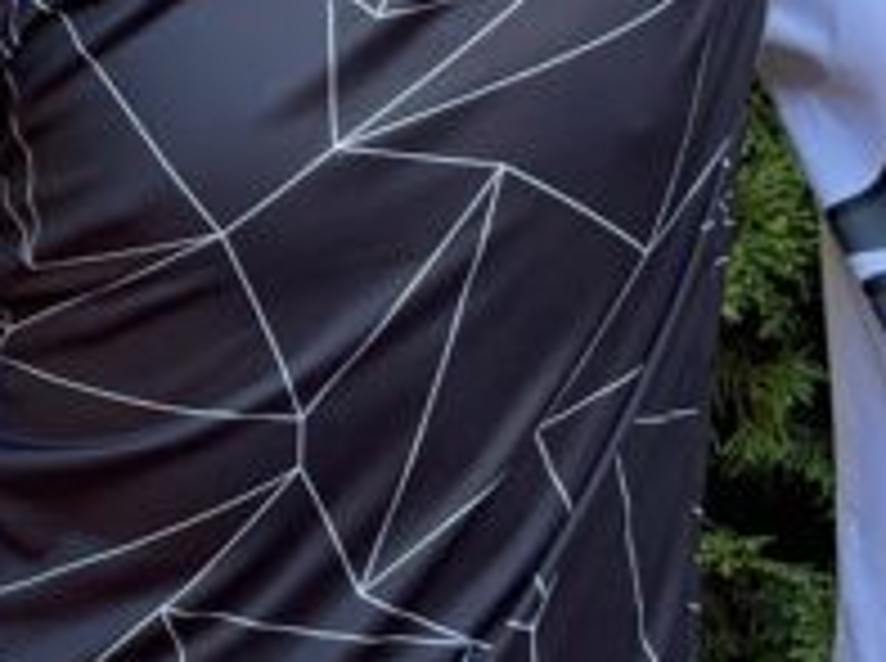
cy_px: 270
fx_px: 7588
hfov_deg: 6.7
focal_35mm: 297
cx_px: 931
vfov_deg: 5.0
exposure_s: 1/121
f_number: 2.2
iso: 64
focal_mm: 7.5
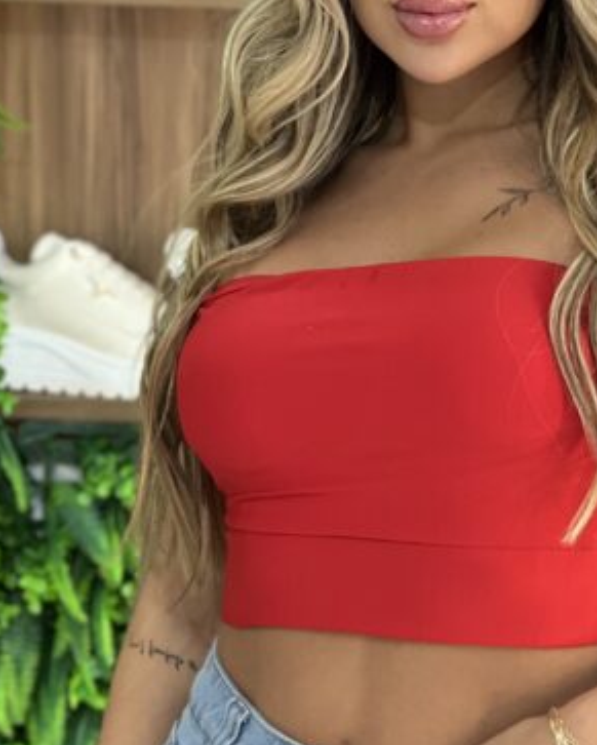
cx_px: 443
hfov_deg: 8.0
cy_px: 561
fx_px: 4257
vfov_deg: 10.0
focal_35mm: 193
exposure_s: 1/60
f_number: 2.8
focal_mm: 9
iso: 160
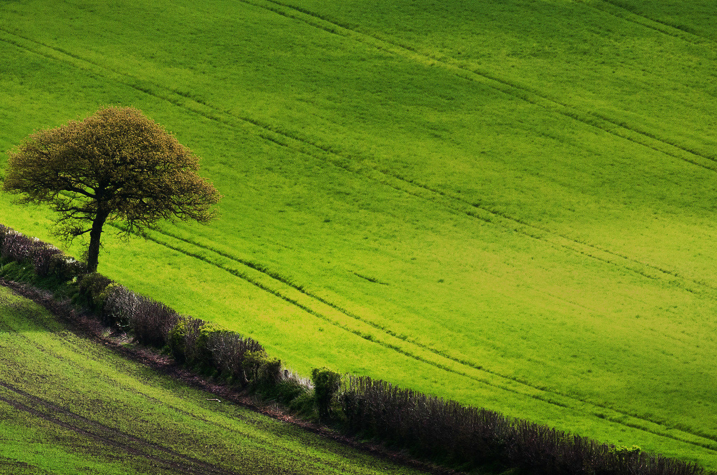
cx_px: 211
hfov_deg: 3.0
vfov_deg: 2.0
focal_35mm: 685
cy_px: 296
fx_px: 13613
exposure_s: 1/1250
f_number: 9
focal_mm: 300
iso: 640
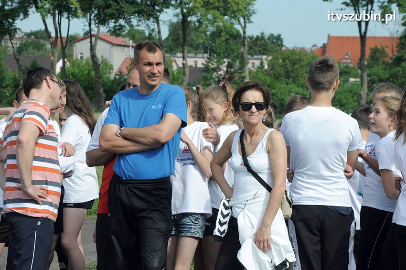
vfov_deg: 8.7
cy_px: 135
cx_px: 203
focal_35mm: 158
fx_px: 1775
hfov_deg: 13.1
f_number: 9
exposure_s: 1/1250
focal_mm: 105
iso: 800
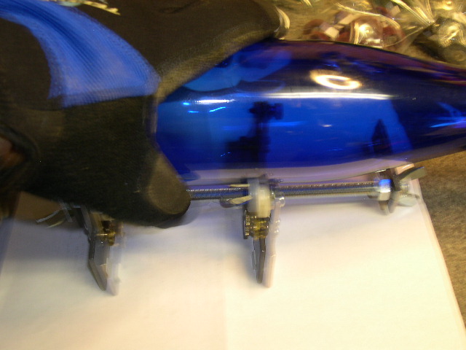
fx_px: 512
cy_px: 175
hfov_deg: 49.0
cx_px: 233
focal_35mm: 38
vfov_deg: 37.7
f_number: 7.6
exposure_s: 1
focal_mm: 8
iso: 100
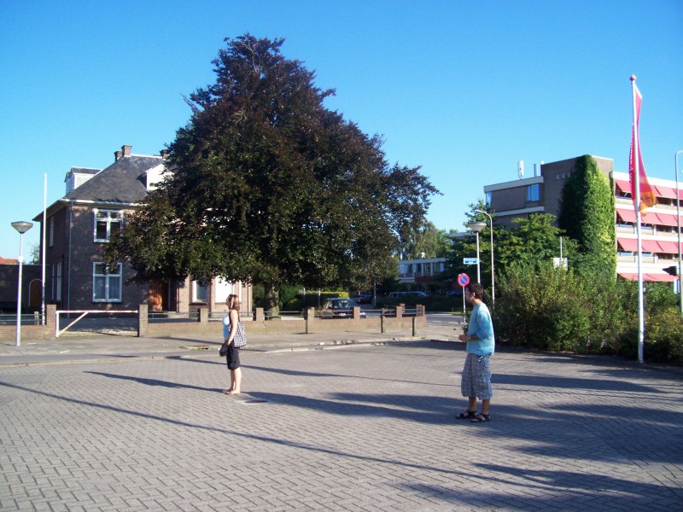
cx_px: 342
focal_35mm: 34
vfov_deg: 41.8
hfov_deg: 54.0
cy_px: 256
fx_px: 671
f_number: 2.7
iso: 80
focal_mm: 5.6
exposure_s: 1/706
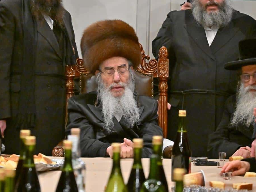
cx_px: 116
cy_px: 96
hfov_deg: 10.1
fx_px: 1450
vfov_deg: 7.6
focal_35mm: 196
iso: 3200
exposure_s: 1/160
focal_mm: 120
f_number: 4
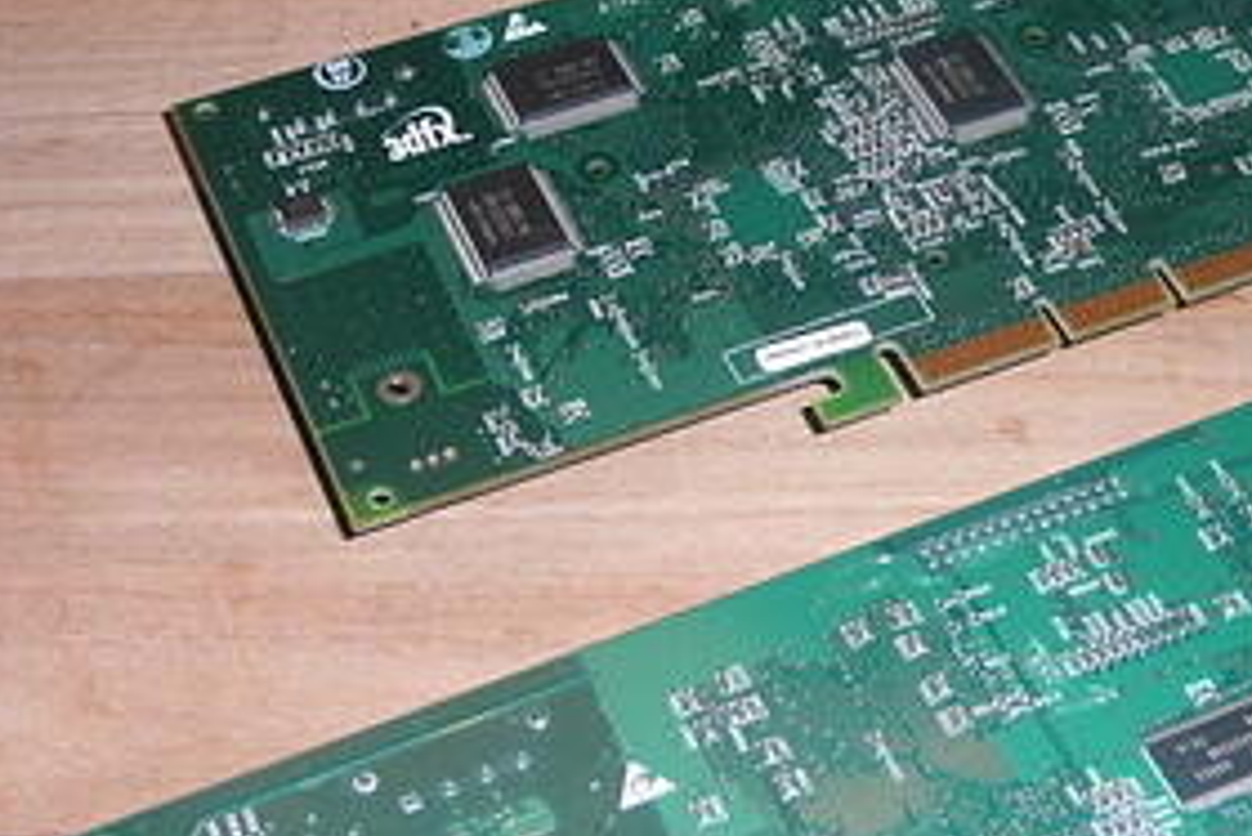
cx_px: 805
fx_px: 2644
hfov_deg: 26.5
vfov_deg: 18.0
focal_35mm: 76
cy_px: 456
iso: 100
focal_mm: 5.2
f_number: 3.5
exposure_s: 1/30
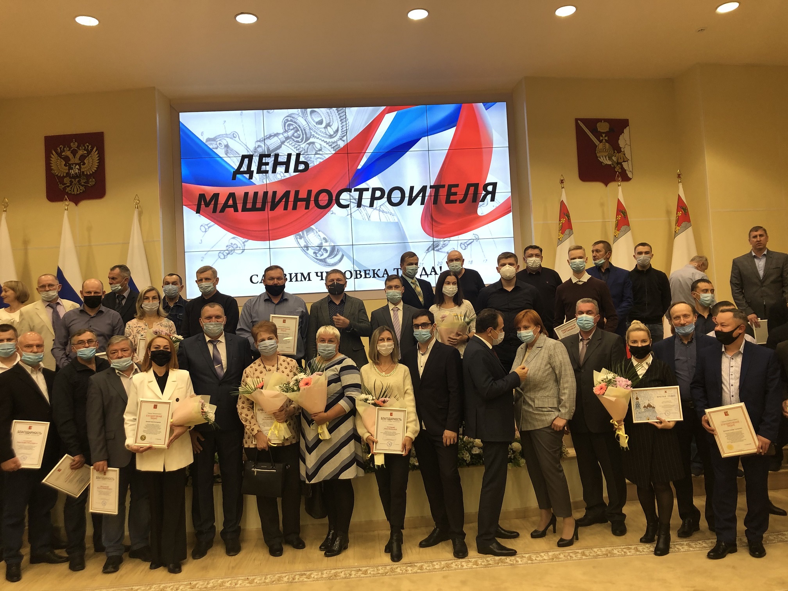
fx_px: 637
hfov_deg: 63.4
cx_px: 394
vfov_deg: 49.7
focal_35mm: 28
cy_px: 296
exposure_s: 1/50
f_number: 1.8
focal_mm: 3.99
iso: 25
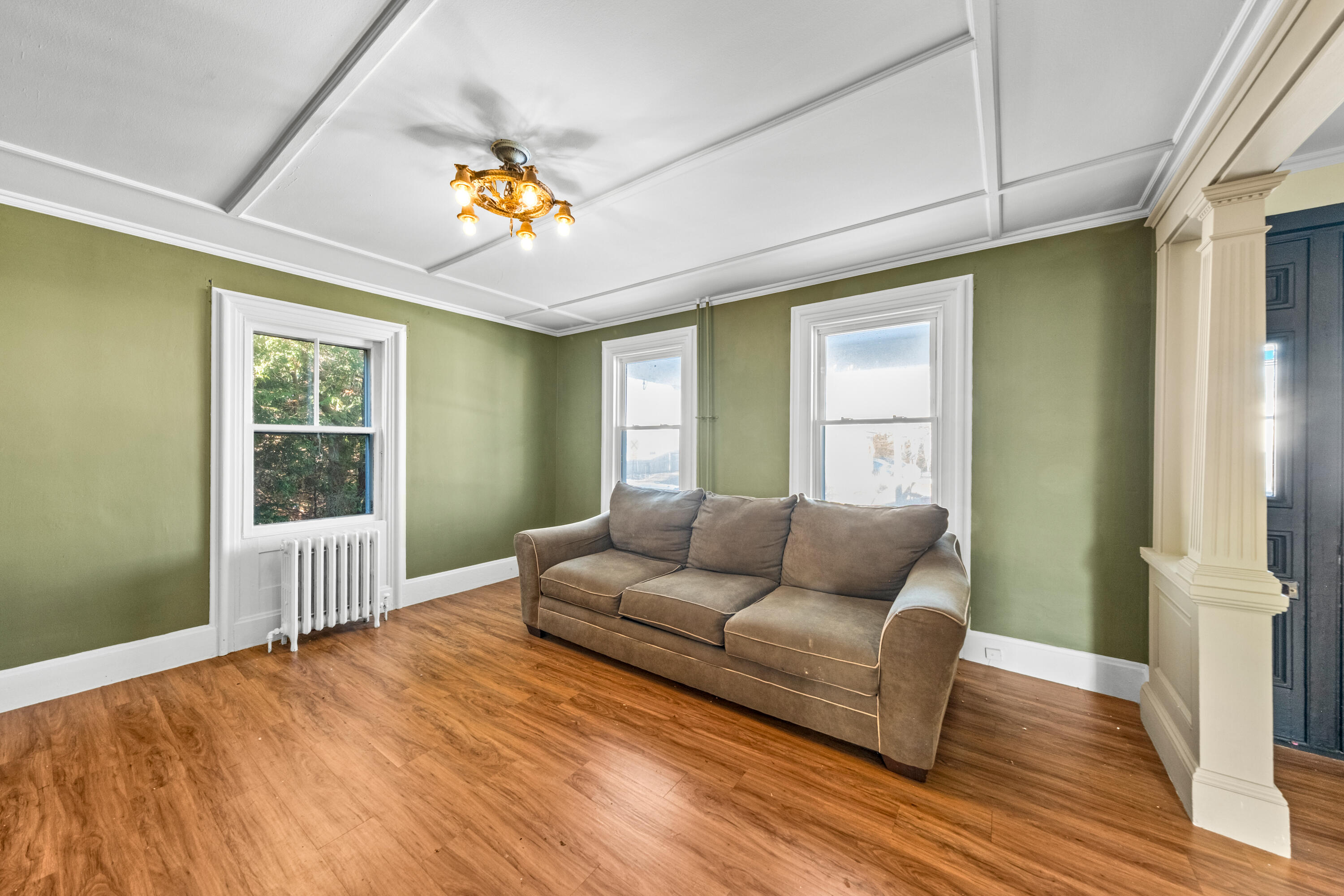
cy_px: 448
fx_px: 448
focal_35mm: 12
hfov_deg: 112.6
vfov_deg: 90.0
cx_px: 672
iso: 500
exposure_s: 1/1.67
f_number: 8
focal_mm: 8
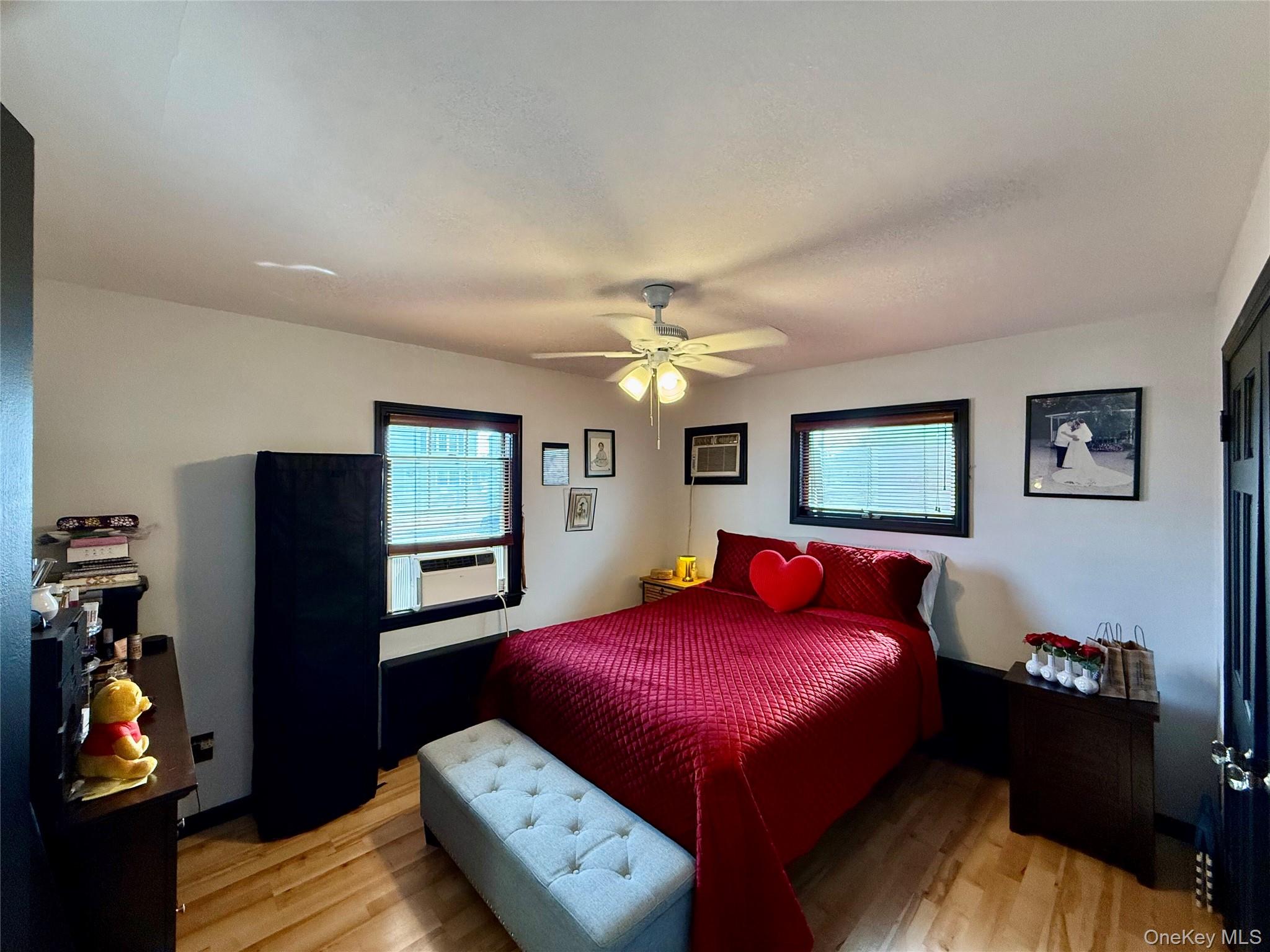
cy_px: 476
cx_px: 635
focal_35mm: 14
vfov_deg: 85.7
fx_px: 514
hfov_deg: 102.1
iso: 320
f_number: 2.2
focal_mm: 2.22
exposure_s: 1/120
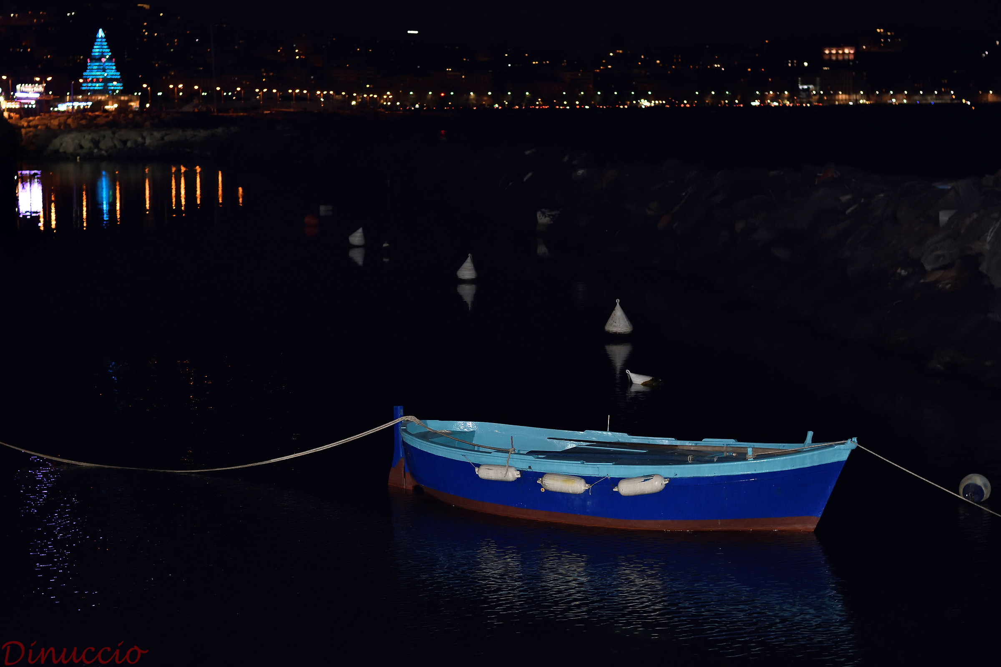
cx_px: 500
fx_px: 2085
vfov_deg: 18.2
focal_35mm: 75
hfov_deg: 27.0
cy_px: 334
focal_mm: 50
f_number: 2.8
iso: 800
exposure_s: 1/60
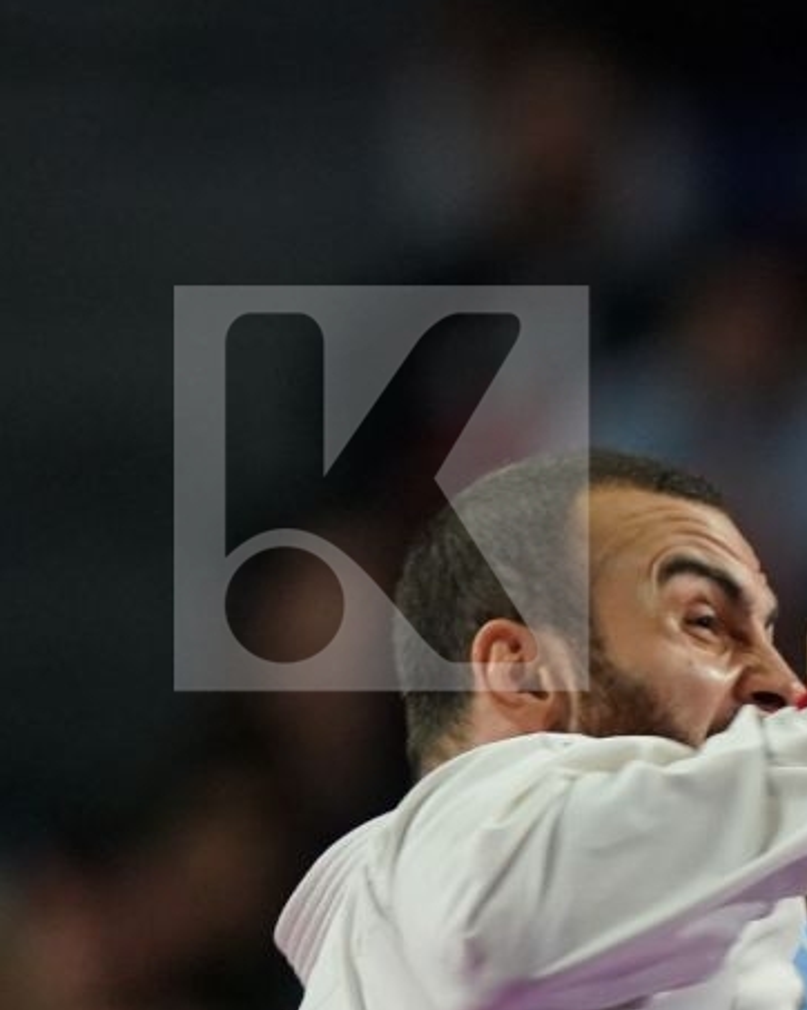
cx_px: 1893
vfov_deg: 1.3
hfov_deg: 1.0
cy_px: 1278
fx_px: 44574
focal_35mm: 1492
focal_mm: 400
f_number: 2.8
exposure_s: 1/1000
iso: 2000
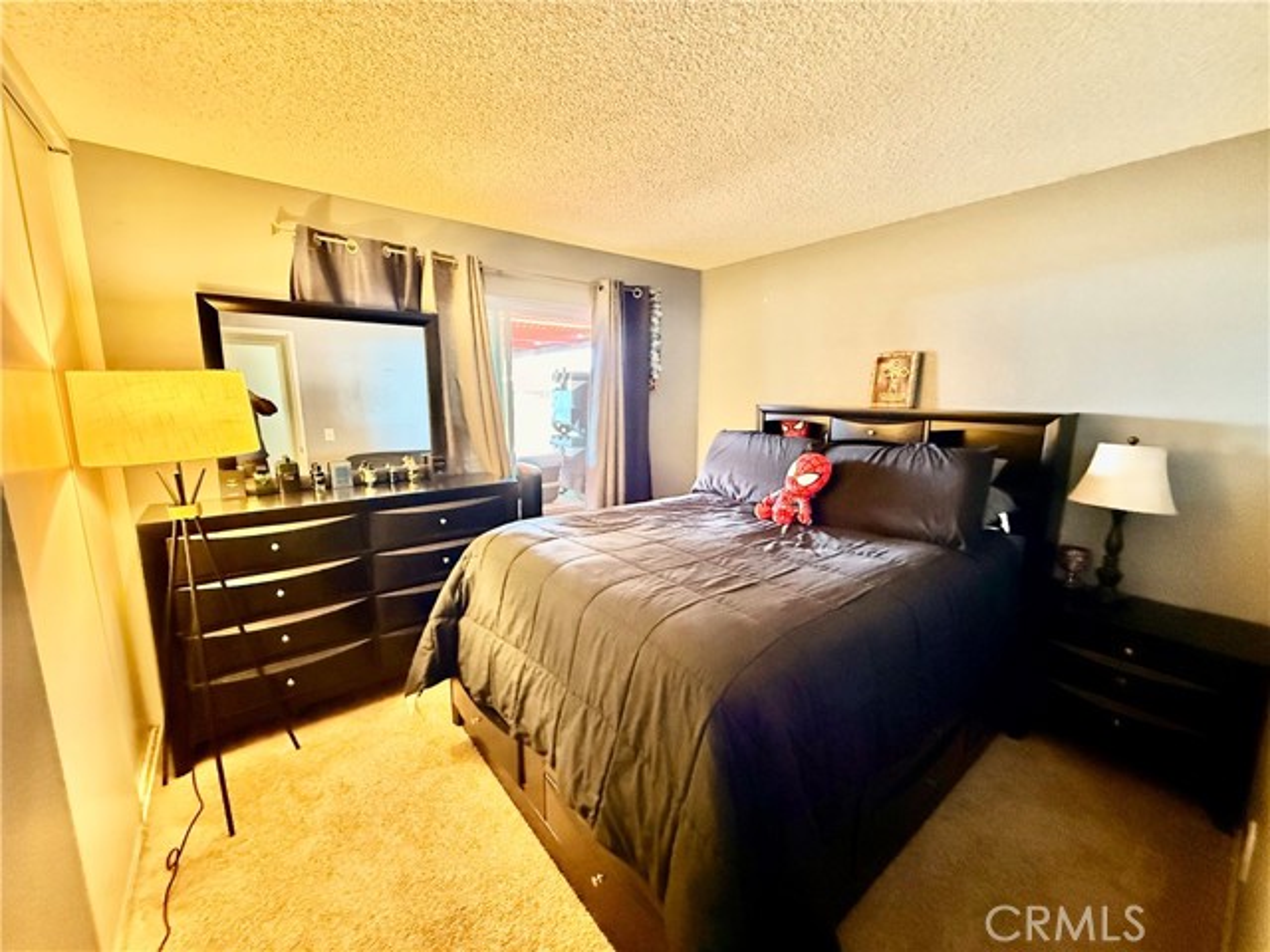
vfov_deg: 85.7
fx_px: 514
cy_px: 476
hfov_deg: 102.1
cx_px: 635
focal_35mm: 14
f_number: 2.2
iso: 1250
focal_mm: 2.22
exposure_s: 1/40
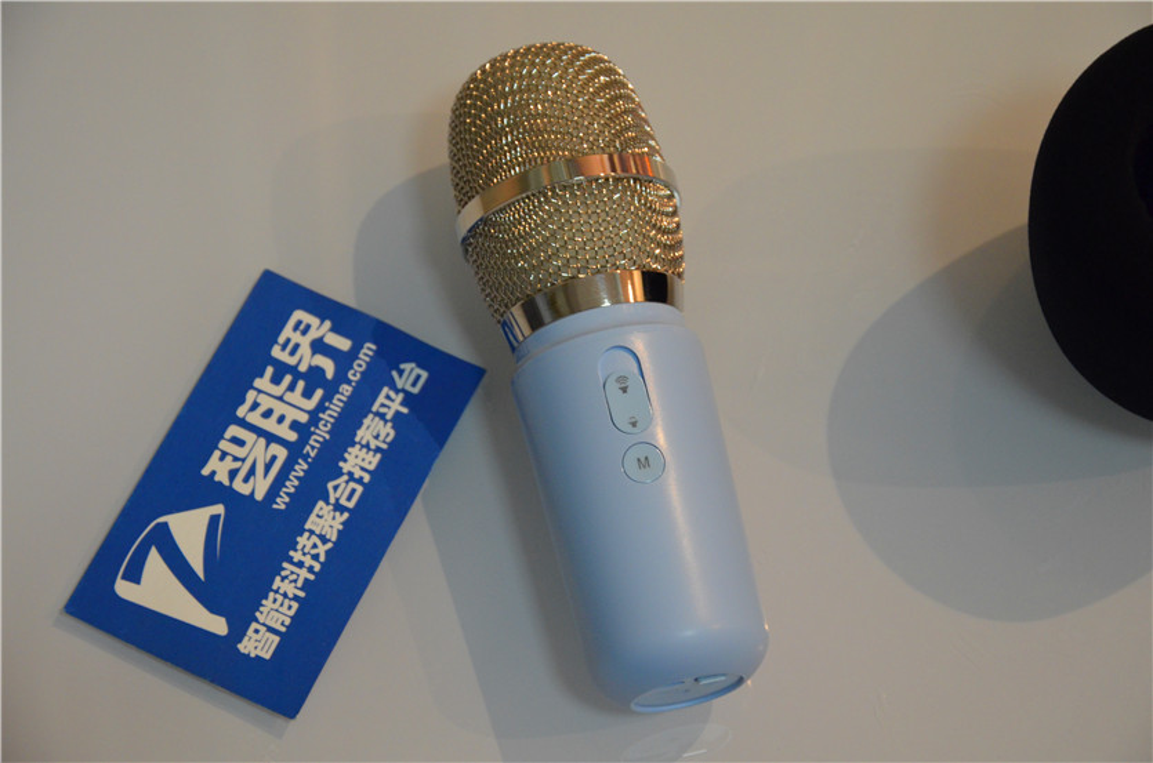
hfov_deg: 19.5
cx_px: 576
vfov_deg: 13.0
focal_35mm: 105
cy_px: 382
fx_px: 3356
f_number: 5.3
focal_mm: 70
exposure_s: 1/15
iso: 1600
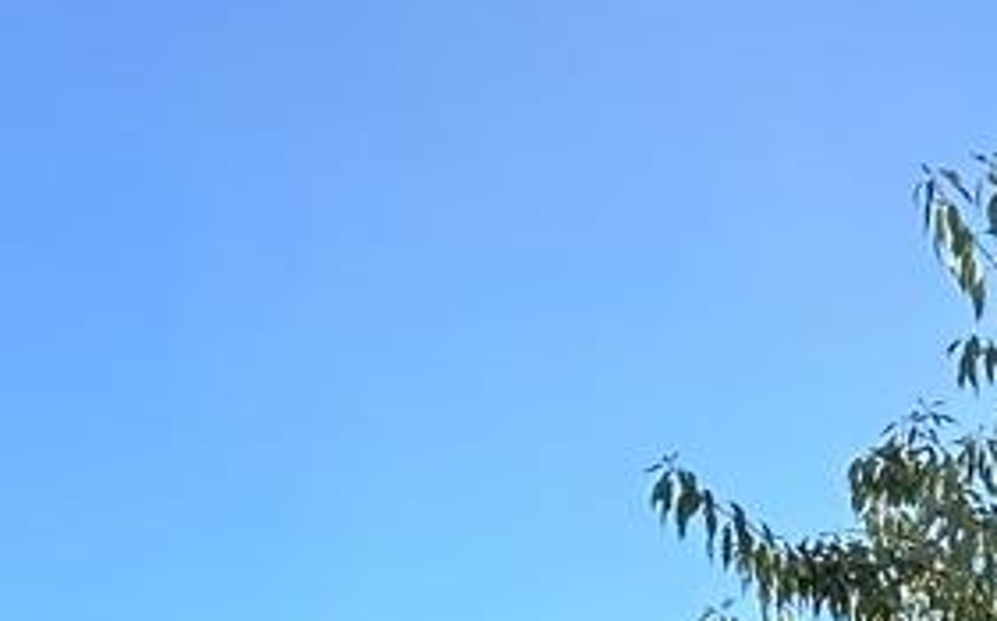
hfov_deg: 15.4
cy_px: 1503
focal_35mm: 136
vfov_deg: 8.7
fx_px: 3692
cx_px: 504
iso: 80
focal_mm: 6.86
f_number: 1.78
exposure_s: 1/1171
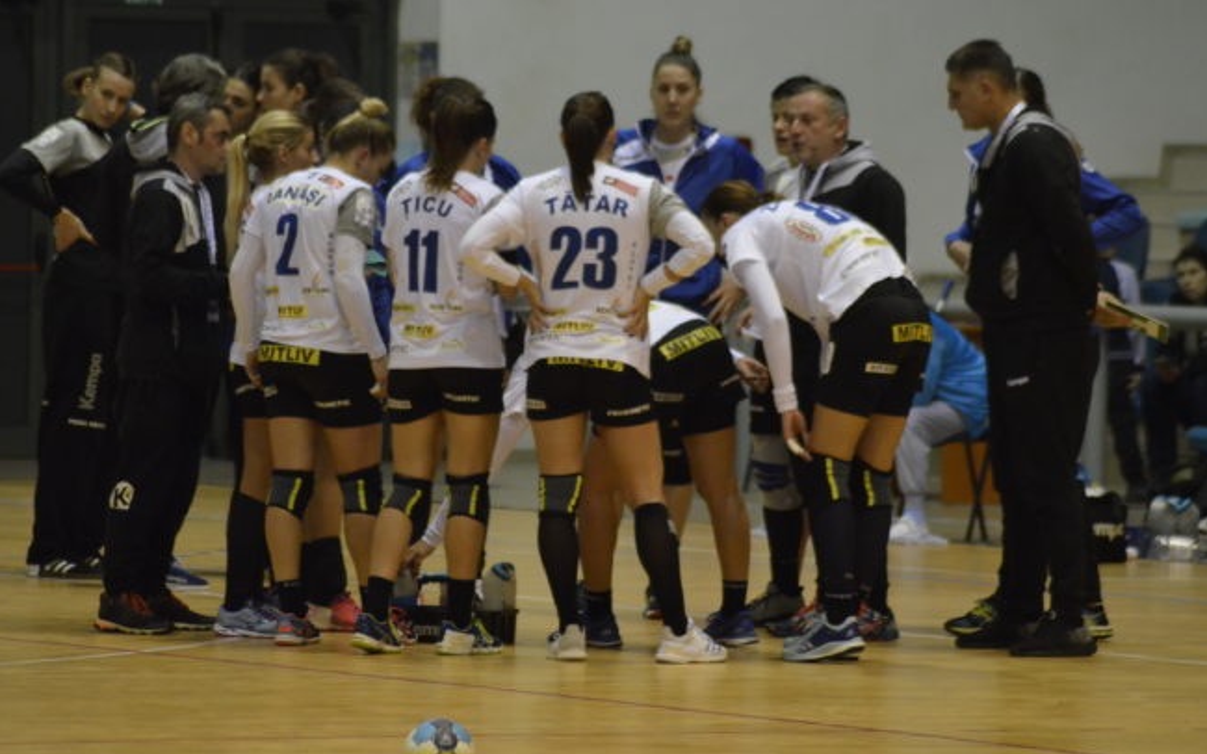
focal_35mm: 319
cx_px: 568
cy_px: 384
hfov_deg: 6.6
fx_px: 10477
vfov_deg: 4.1
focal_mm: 195
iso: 3200
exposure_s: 1/500
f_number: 4.8
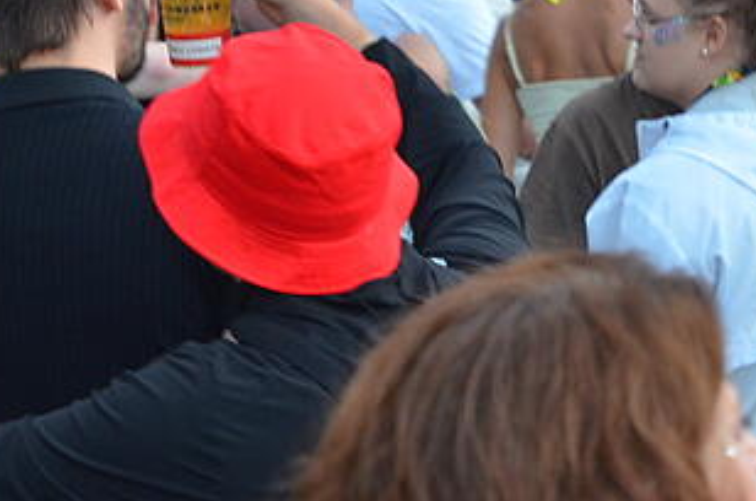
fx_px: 4967
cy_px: 104
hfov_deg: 8.6
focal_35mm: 237
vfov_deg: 5.8
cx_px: 1037
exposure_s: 1/60
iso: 800
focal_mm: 52
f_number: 4
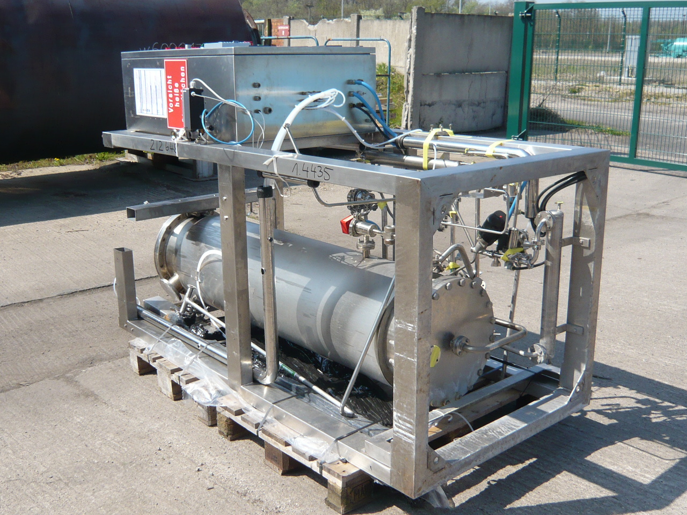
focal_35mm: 37
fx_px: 734
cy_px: 258
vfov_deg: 38.7
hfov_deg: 50.1
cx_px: 344
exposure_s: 1/125
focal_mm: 4.6
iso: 100
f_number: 8
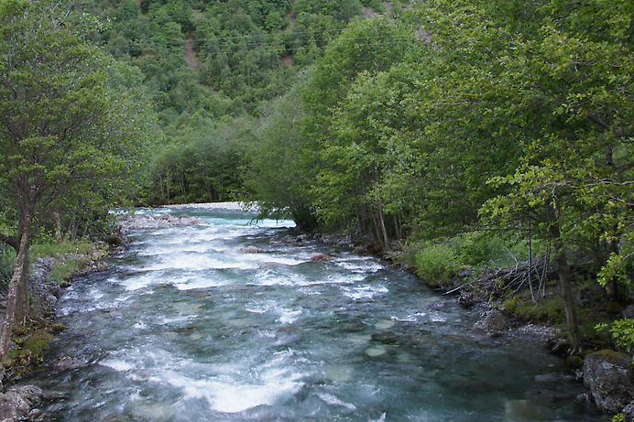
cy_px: 185
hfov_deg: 49.5
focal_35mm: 39
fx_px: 687
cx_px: 281
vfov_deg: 34.2
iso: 200
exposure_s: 1/15
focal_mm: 20
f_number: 5.6
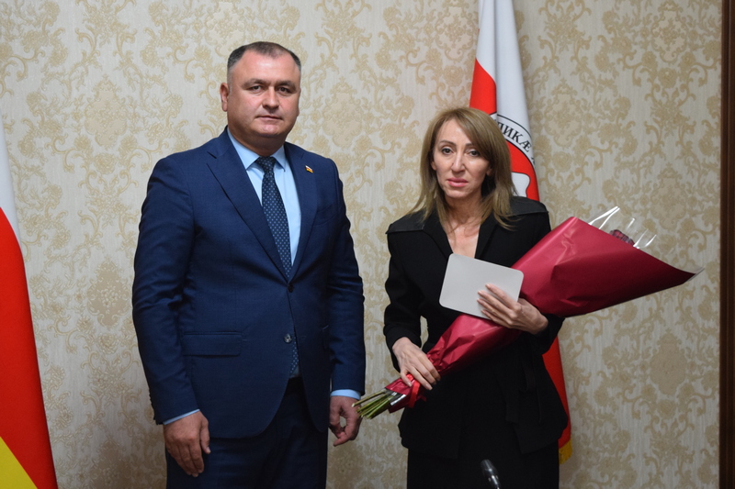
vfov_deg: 21.6
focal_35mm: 63
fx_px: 1286
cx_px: 368
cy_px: 244
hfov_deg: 31.9
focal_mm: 42
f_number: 5
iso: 1600
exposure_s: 1/60
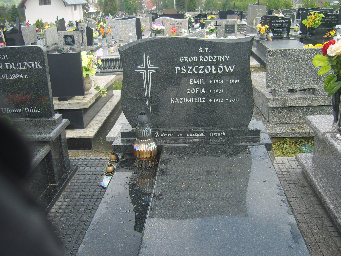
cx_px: 174
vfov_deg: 39.6
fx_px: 355
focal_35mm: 36
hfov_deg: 51.4
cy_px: 121
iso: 100
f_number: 2.8
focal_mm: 7.3
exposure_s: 1/400
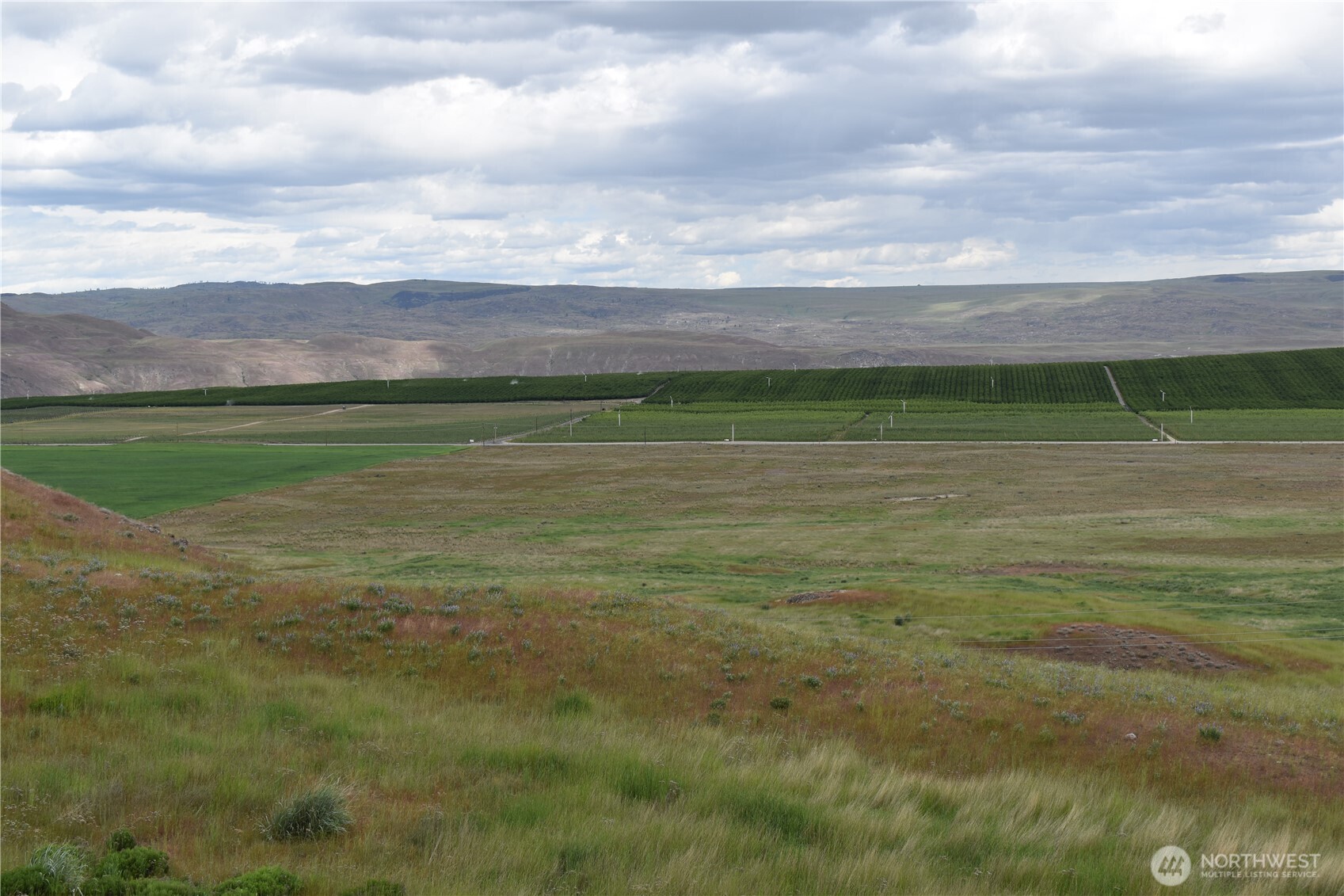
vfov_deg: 29.9
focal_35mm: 45
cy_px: 448
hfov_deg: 43.6
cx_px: 672
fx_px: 1680
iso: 100
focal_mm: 30
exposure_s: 1/250
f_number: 8
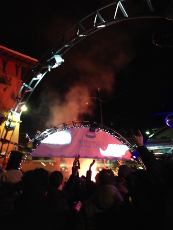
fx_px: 440
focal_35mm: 66
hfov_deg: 22.3
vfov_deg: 29.4
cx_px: 86
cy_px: 115
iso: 200
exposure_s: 1/24
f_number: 2.4
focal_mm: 4.12
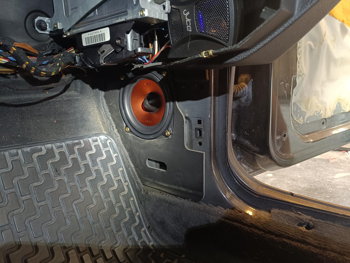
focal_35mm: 24
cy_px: 132
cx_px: 175
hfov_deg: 71.6
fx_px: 243
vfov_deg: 56.8
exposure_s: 1/25
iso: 686
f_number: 1.88
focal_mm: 5.59
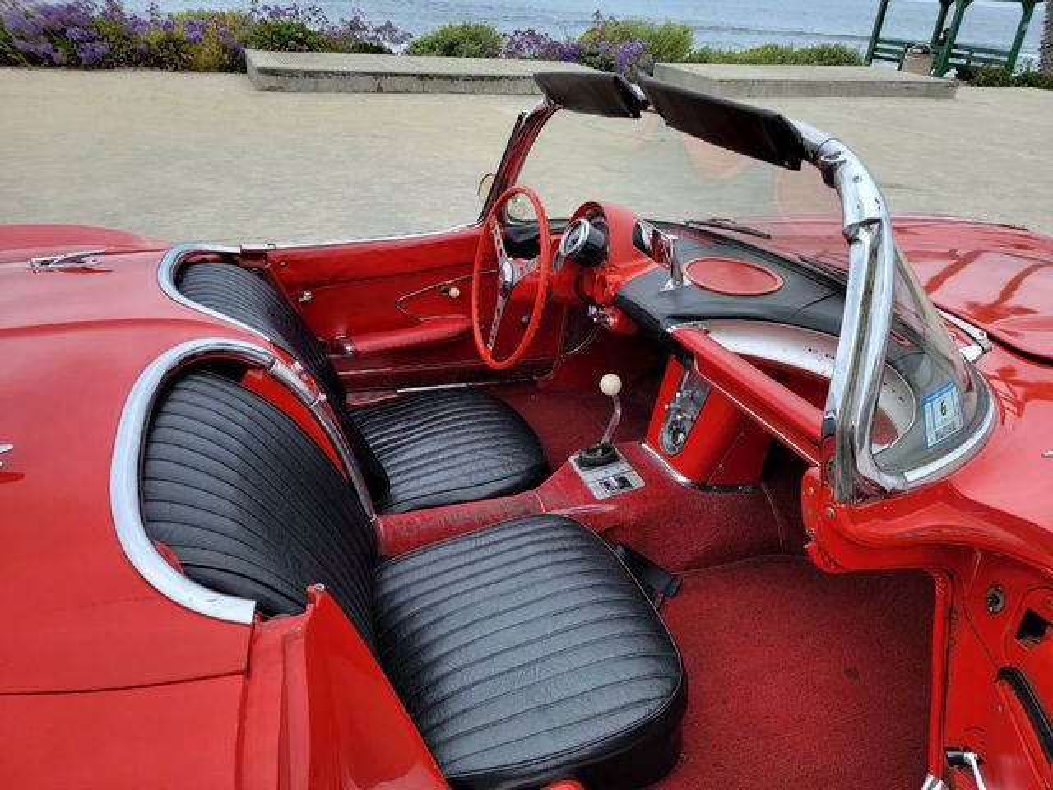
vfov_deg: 56.8
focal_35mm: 24
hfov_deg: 71.6
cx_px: 526
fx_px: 730
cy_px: 395
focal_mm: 6.7
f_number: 1.8
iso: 16
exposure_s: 1/302
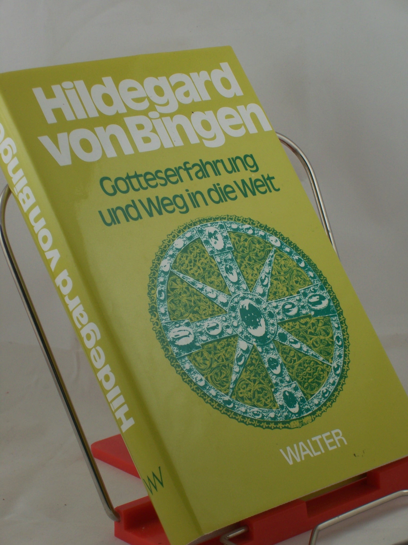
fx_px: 1603
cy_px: 272
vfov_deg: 19.3
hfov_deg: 14.5
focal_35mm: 102
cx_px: 204
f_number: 4.6
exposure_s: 1/100
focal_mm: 16.8
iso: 80
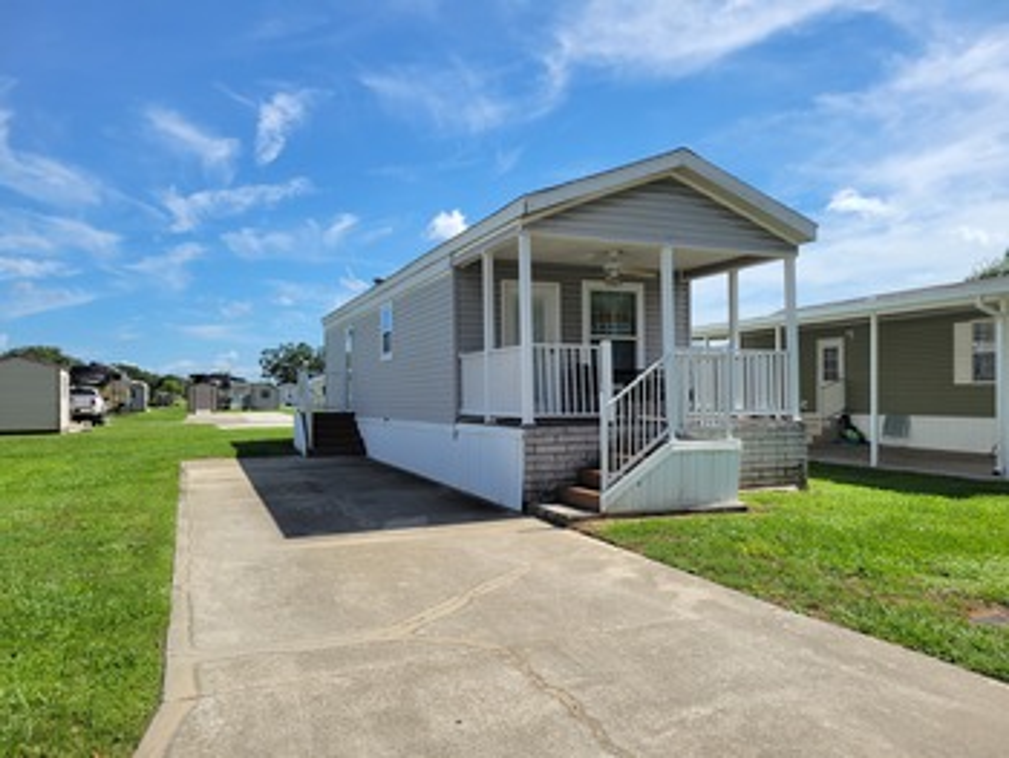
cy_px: 379
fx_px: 758
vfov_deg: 53.1
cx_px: 504
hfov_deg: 67.3
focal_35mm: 26
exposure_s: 1/2897
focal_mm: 5.4
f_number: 1.8
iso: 40
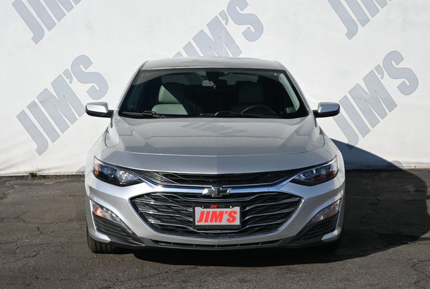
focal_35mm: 69
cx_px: 215
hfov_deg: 29.2
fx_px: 826
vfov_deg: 19.8
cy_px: 144
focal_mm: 46
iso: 100
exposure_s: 1/320
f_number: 6.3
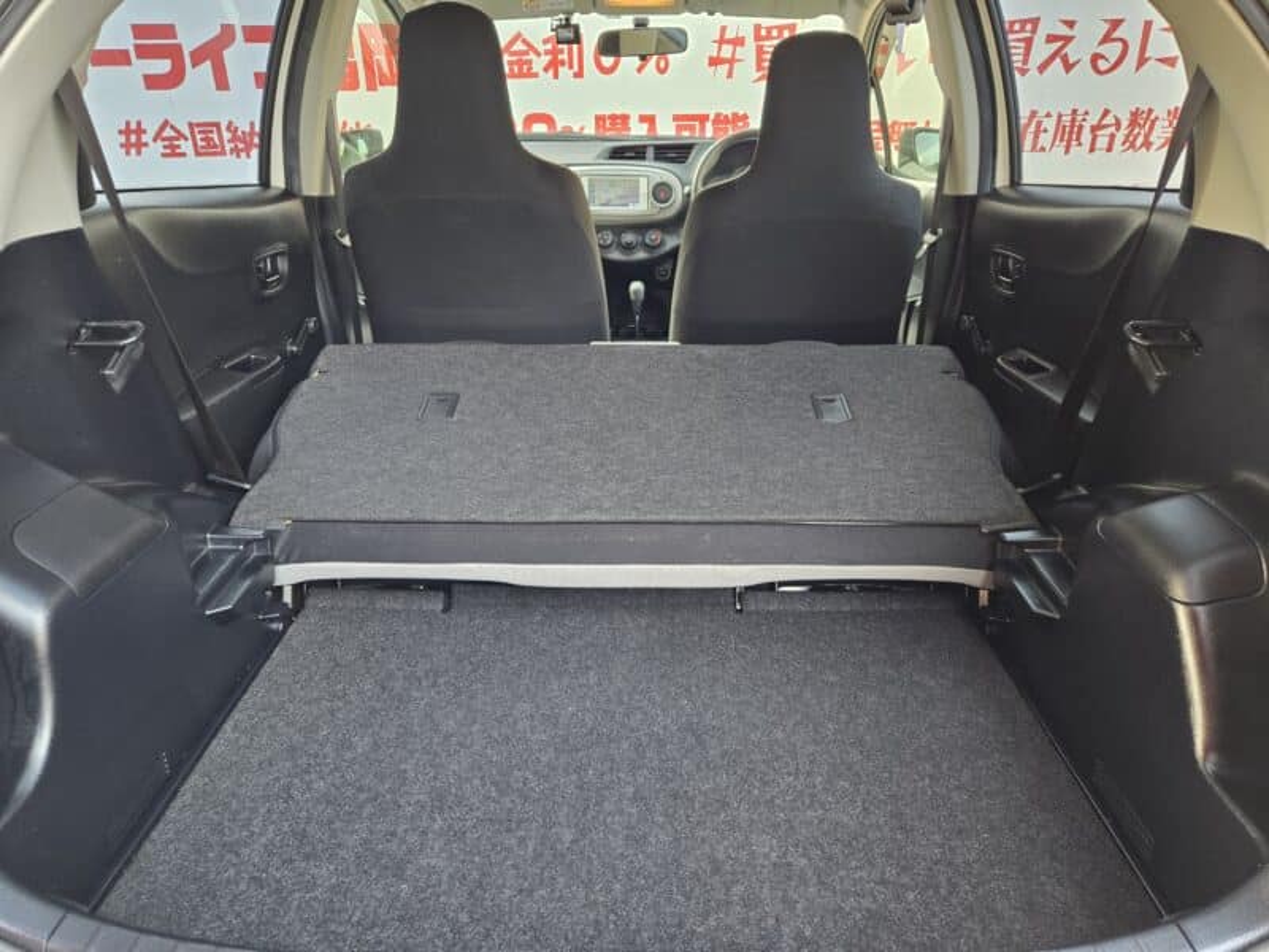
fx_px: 843
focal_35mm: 23
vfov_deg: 58.9
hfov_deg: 73.9
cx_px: 634
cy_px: 476
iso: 160
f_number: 1.8
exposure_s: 1/100
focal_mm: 5.4
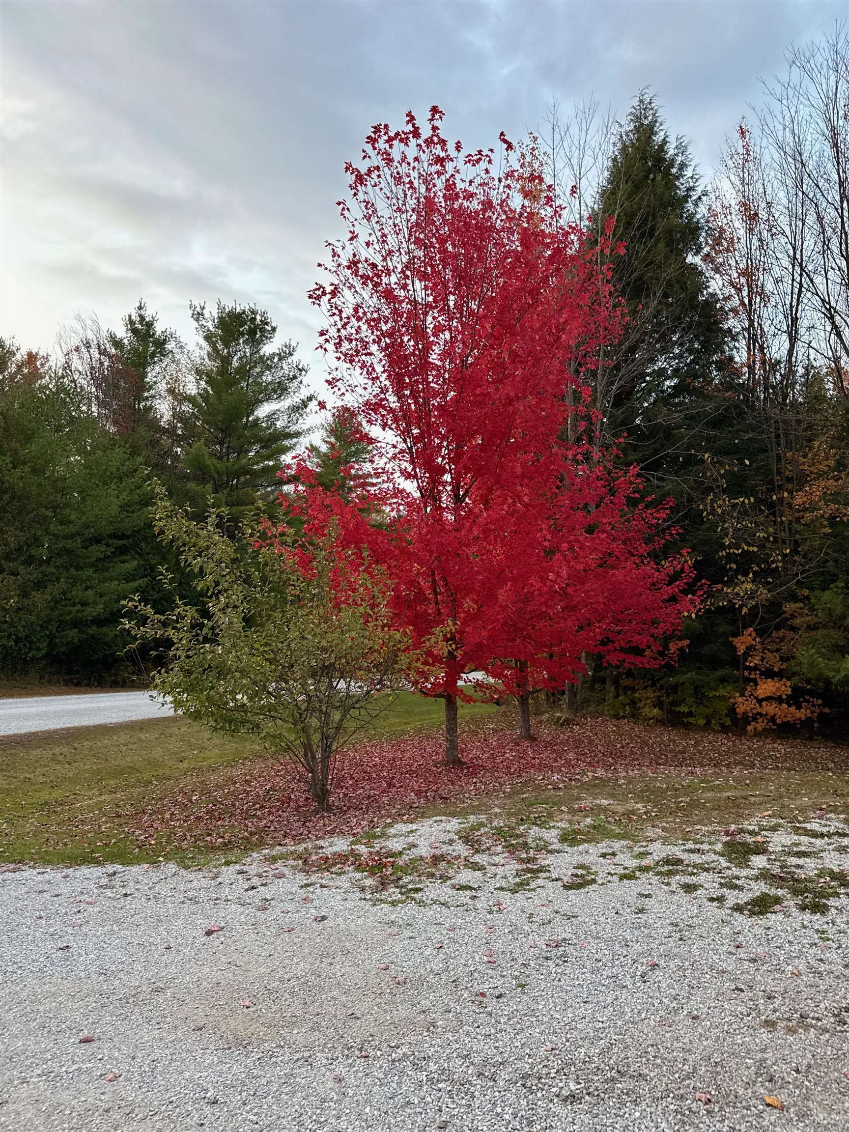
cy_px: 566
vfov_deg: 71.6
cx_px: 424
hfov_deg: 56.8
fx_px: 785
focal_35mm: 24
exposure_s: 1/83
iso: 200
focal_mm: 6.76
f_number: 1.78
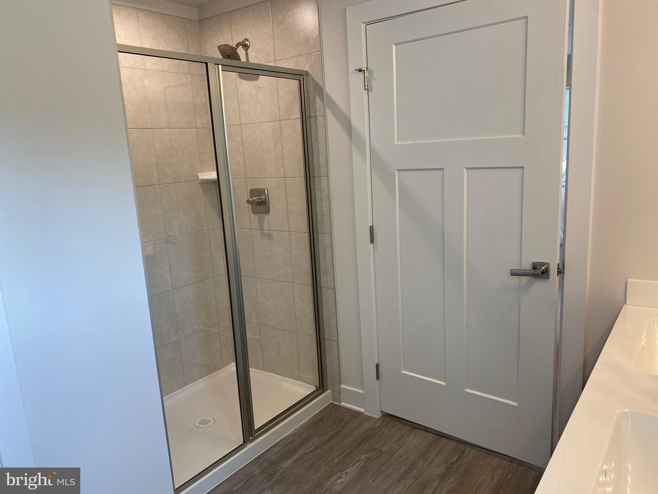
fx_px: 494
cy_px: 247
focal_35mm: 26
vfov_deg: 53.1
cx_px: 329
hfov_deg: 67.3
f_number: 1.8
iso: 100
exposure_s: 1/120
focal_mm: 4.25
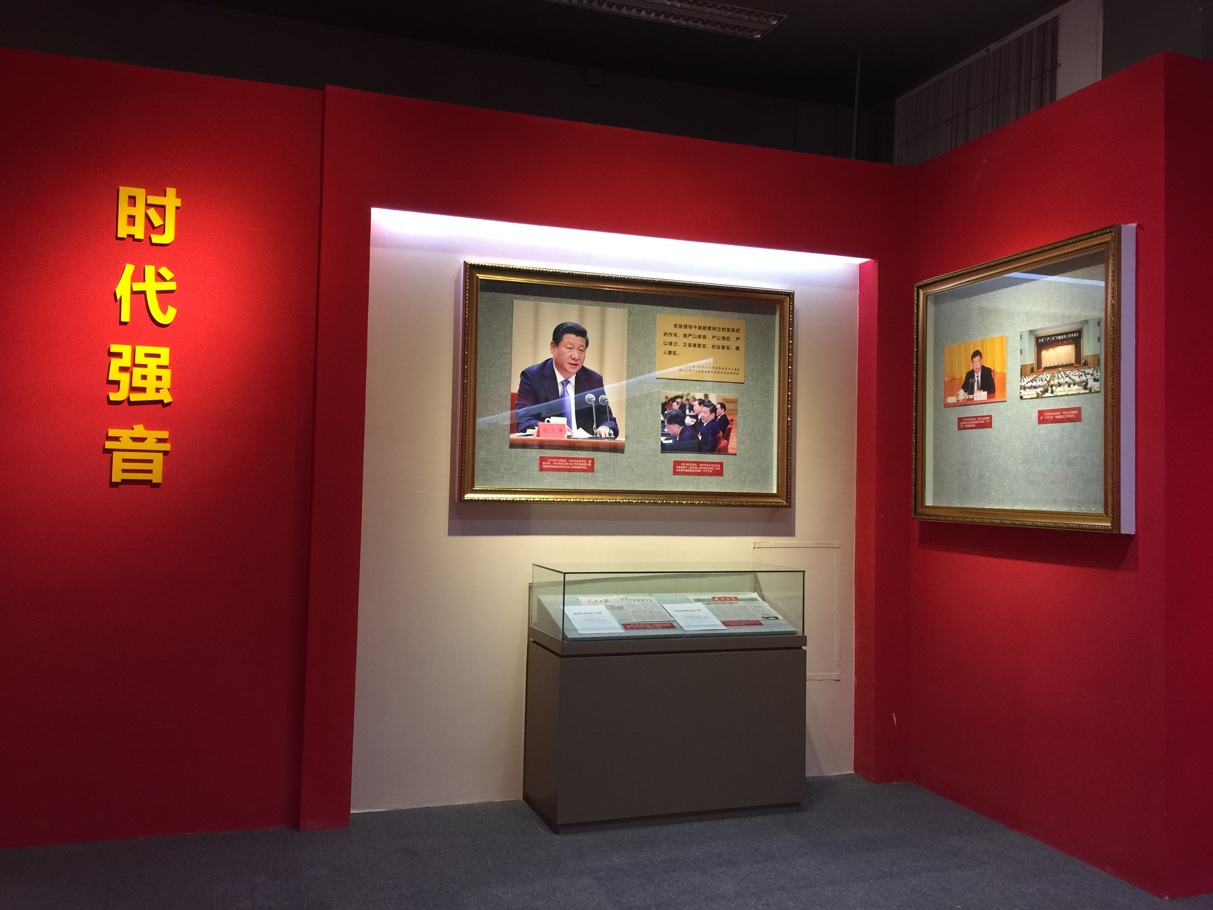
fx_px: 1016
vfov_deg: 48.2
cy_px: 455
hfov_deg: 61.7
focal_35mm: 29
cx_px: 606
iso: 80
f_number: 2.2
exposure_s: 1/17
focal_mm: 4.15
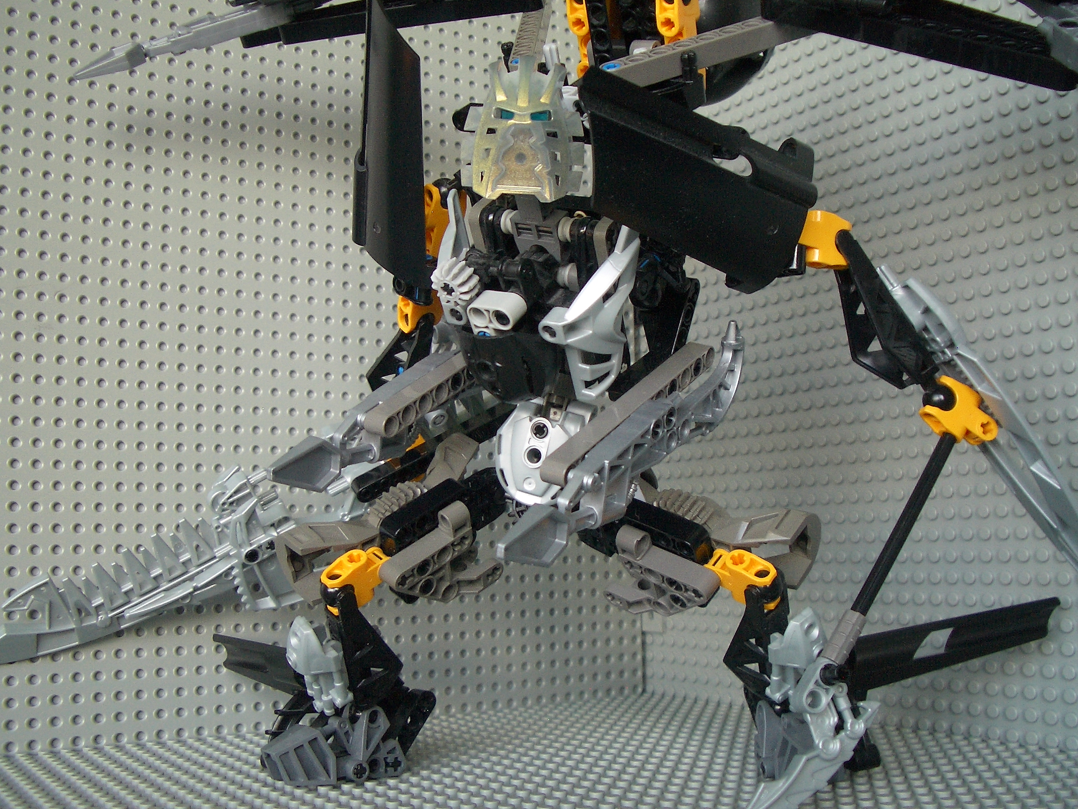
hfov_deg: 49.0
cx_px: 557
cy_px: 392
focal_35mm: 38
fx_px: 1184
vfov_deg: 37.7
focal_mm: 5.8
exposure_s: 1/80
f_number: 2.6
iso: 100
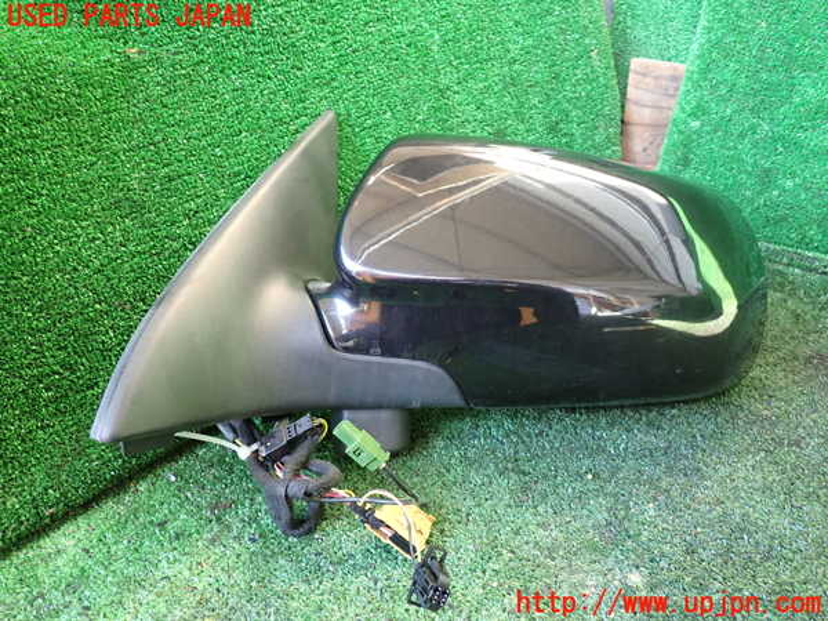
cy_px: 310
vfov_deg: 46.8
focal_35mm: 30
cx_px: 414
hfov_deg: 60.0
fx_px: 718
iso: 250
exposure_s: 1/30
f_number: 2.3
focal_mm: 5.4
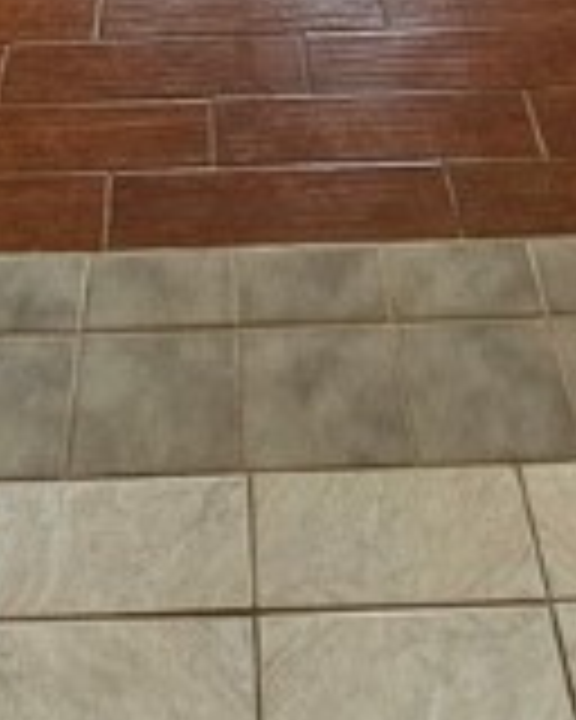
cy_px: -603
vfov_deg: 20.6
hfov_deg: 24.9
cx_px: 234
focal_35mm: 61
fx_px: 1300
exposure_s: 1/40
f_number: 2.2
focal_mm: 2.2
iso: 320
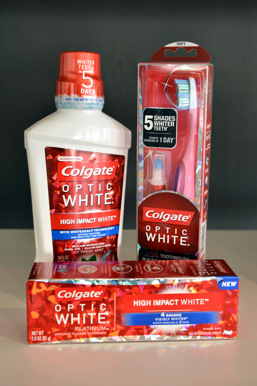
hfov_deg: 36.9
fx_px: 385
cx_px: 128
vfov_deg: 53.1
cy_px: 193
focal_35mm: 36
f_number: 5.6
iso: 2500
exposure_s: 1/60
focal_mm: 36
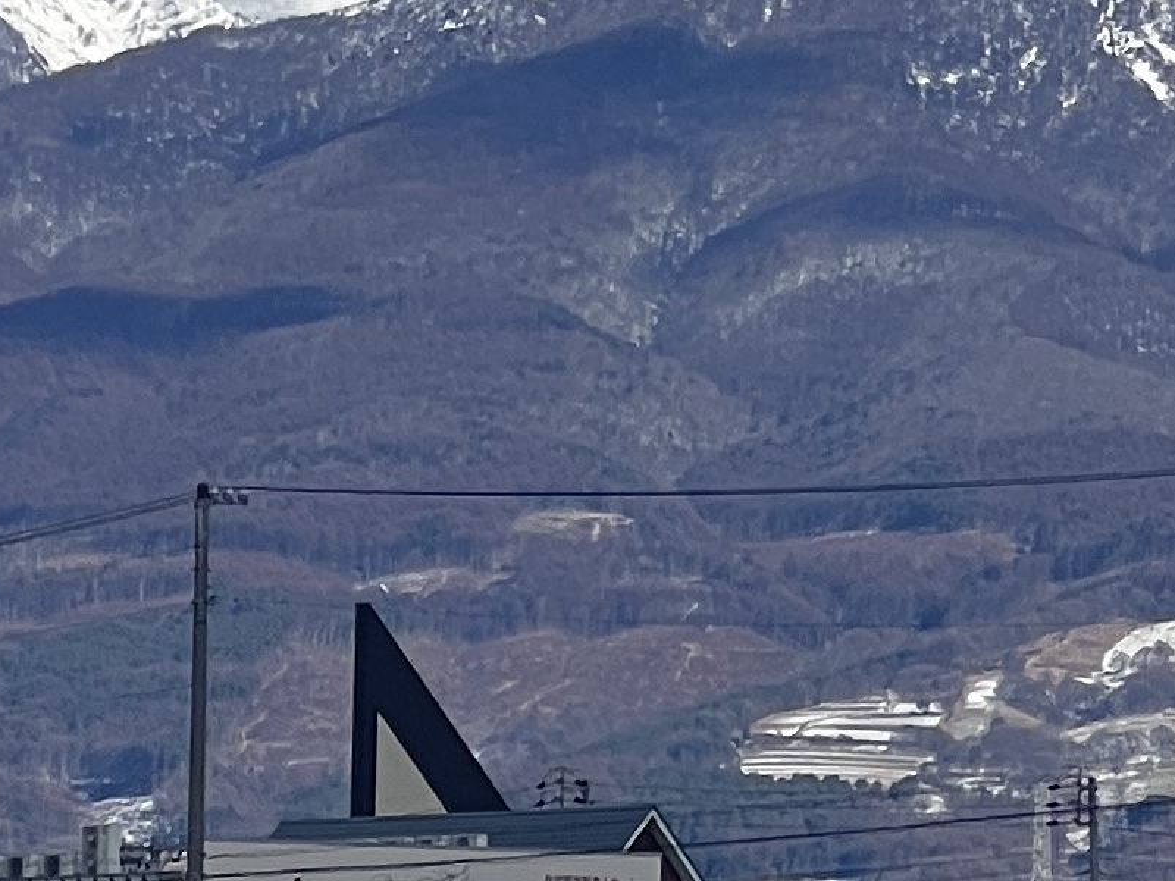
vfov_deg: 5.1
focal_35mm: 291
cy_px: -273
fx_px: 9878
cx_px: 2184
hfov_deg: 6.6
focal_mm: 9
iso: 32
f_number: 2.8
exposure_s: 1/1074
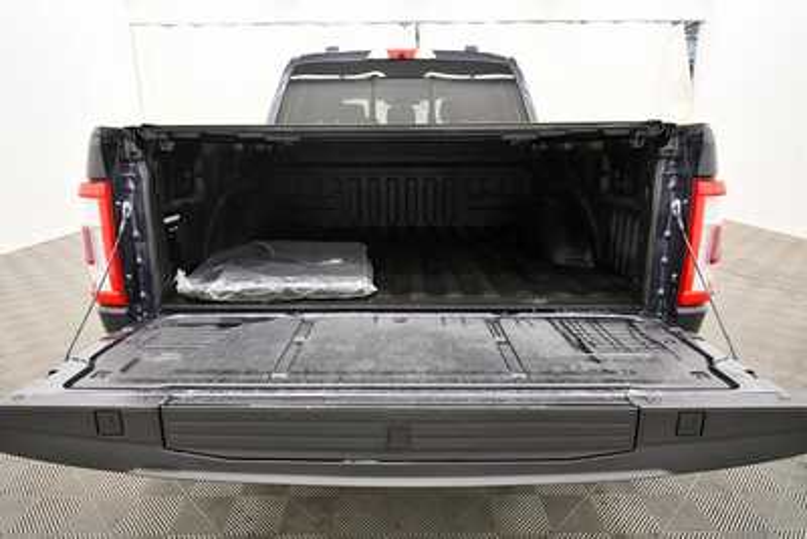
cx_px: 404
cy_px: 270
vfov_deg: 59.5
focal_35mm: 21
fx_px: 471
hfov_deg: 81.2
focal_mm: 14
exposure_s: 1/125
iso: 2200
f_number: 5
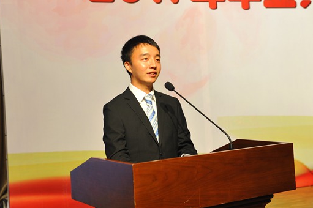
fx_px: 530
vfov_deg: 22.2
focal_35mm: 61
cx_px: 148
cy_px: 88
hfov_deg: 32.9
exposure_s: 1/80
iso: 1000
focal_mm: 52
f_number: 5
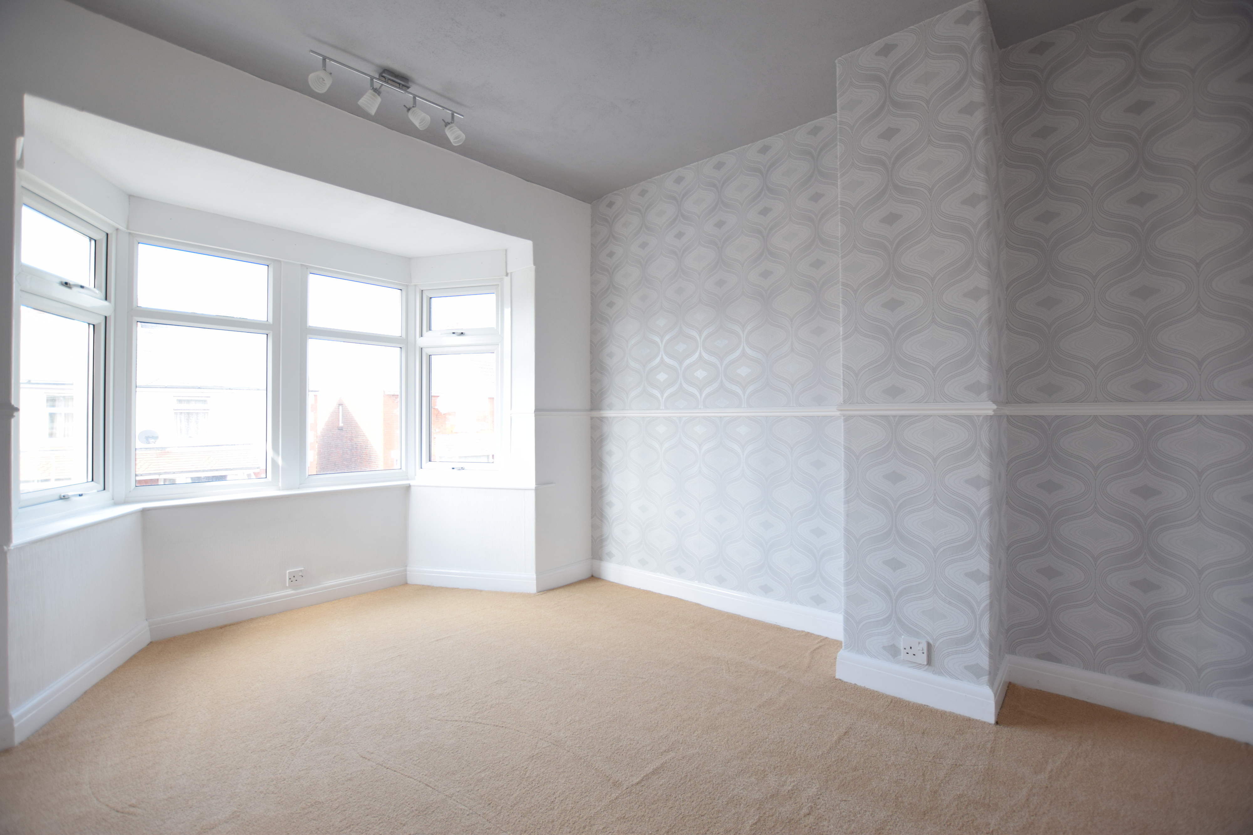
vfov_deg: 77.3
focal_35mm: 15
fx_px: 522
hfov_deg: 100.4
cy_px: 418
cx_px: 626
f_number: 3.5
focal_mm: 10
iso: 320
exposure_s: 1/160
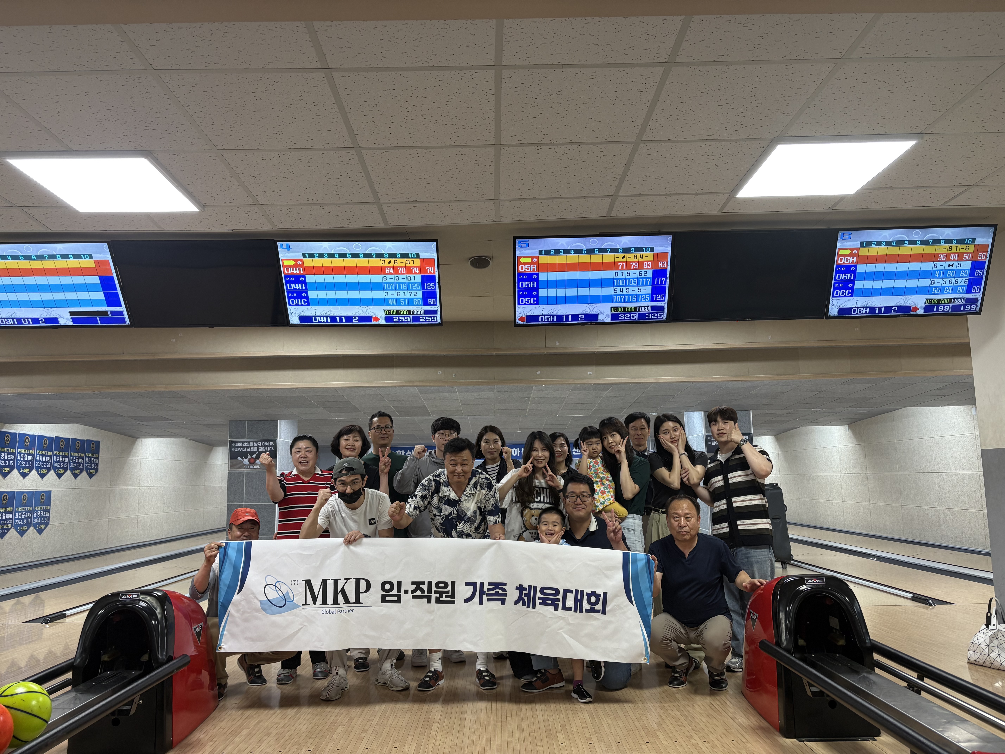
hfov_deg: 67.3
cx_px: 502
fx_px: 755
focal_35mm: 26
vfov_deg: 53.1
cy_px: 377
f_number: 1.6
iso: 125
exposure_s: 1/60
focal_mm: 5.96
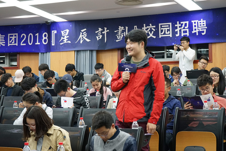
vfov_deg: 22.3
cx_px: 113
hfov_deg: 32.9
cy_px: 76
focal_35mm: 61
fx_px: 383
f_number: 5.6
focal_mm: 61
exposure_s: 1/100
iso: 2500
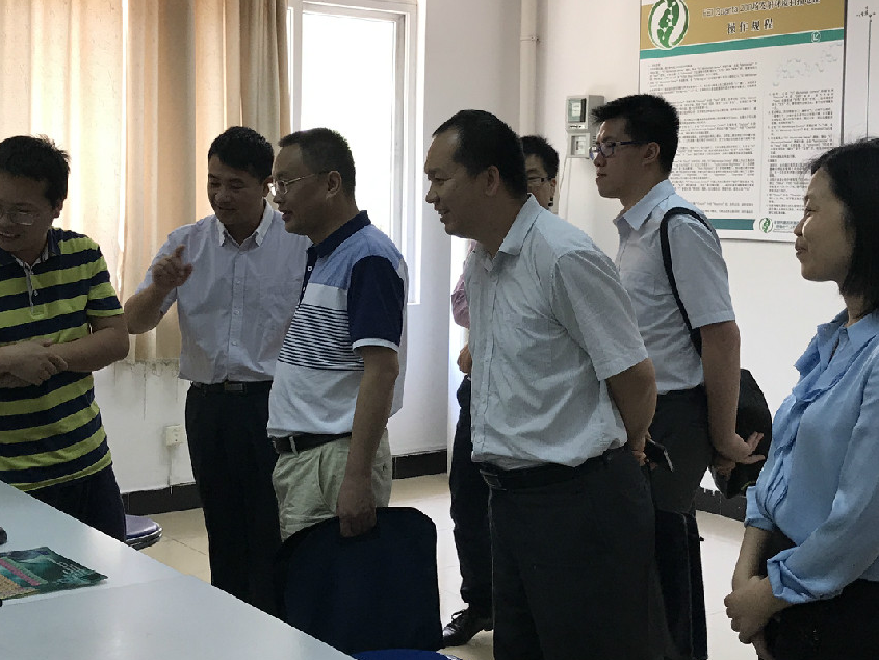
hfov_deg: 36.1
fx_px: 1346
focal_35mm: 53
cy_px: 264
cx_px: 406
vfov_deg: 27.5
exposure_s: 1/33
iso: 20
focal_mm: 3.99
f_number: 1.8
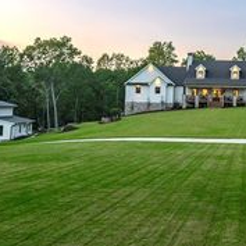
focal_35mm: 48
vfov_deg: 35.2
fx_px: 386
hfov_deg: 32.2
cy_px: 98
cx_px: 253
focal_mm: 20
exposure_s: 1/2
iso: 100
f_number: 8
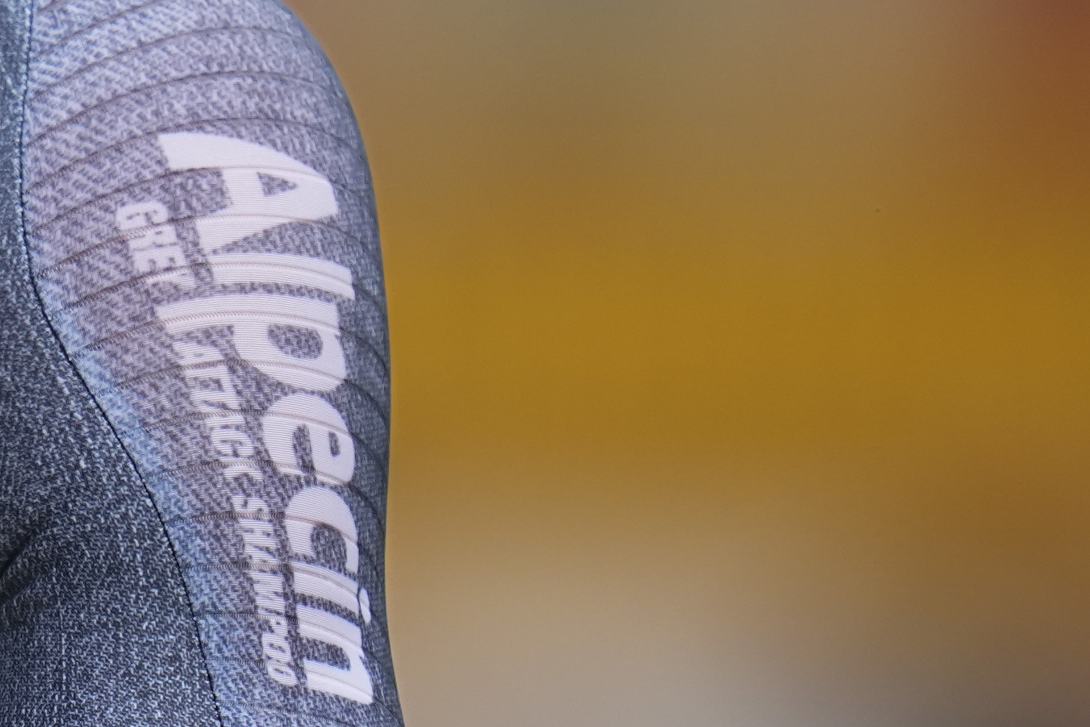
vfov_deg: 1.0
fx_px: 41687
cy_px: 169
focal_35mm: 1377
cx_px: -696
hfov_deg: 1.5
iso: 640
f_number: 2.8
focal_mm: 400
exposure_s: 1/2500
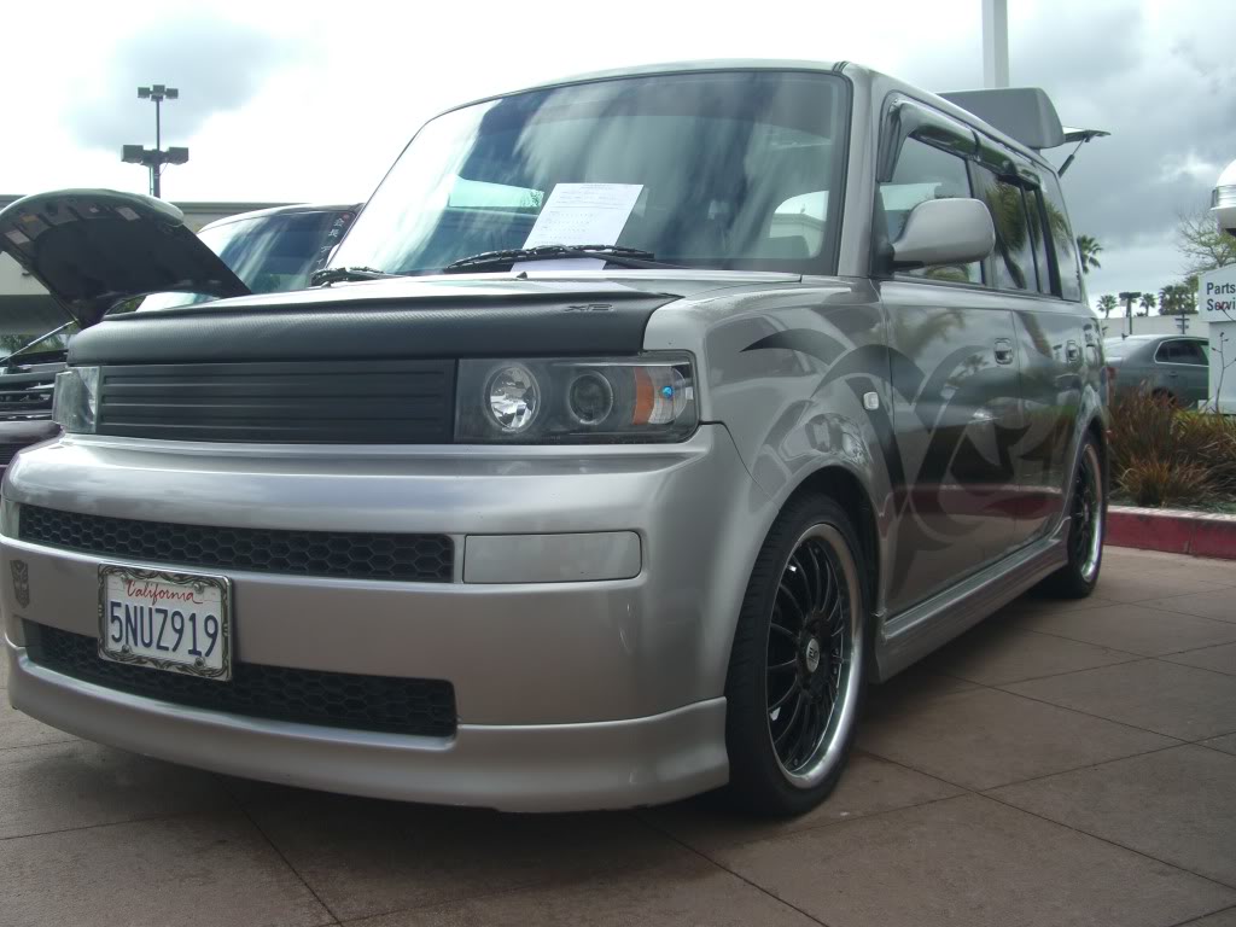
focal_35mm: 38
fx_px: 1357
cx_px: 618
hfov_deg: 49.0
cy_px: 464
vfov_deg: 37.7
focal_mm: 7.9
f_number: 5.6
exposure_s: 1/200
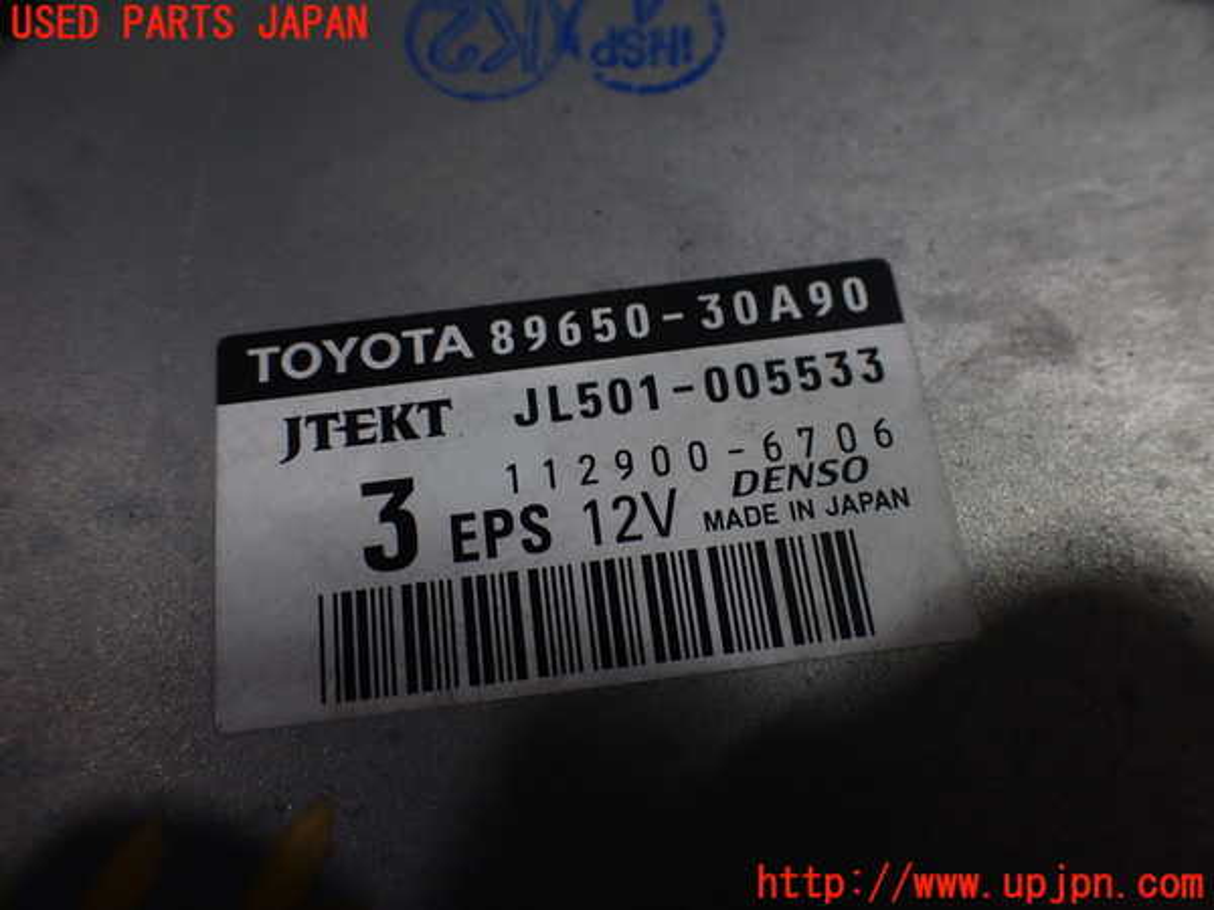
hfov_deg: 60.0
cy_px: 455
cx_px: 607
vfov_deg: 46.8
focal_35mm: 30
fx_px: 1052
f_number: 2.3
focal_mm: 5.4
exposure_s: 1/125
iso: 160
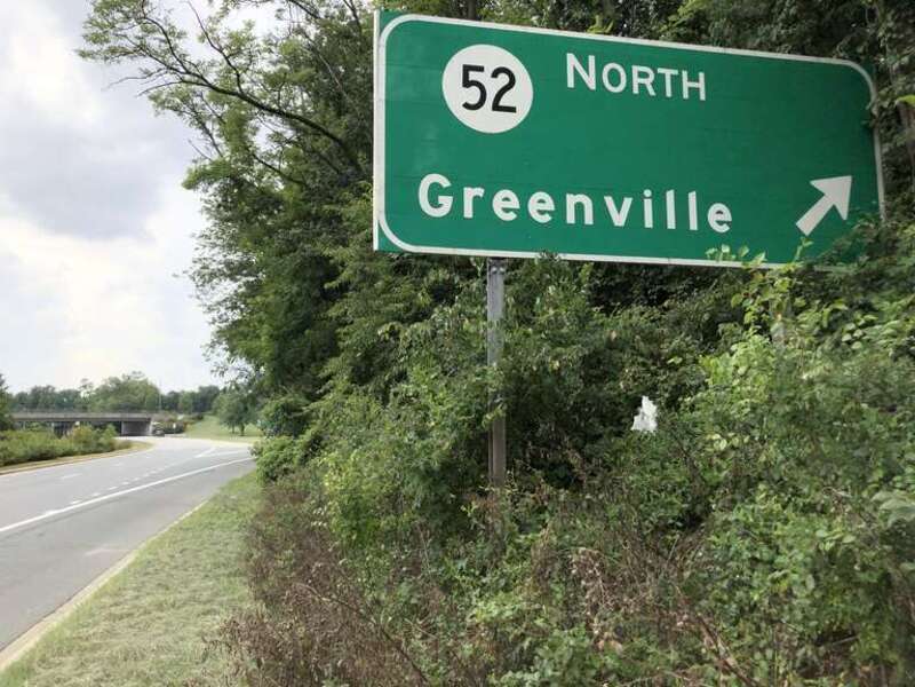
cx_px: 458
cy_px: 344
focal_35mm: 28
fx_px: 740
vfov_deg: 49.7
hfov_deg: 63.4
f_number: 1.8
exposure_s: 1/2857
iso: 20
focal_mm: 4
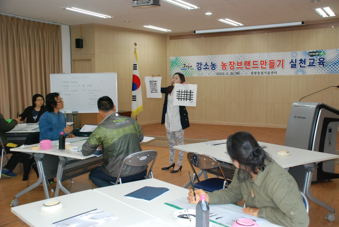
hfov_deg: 49.5
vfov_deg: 34.3
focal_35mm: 39
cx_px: 170
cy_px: 114
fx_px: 368
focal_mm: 26
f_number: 4.8
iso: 1000
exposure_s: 1/90
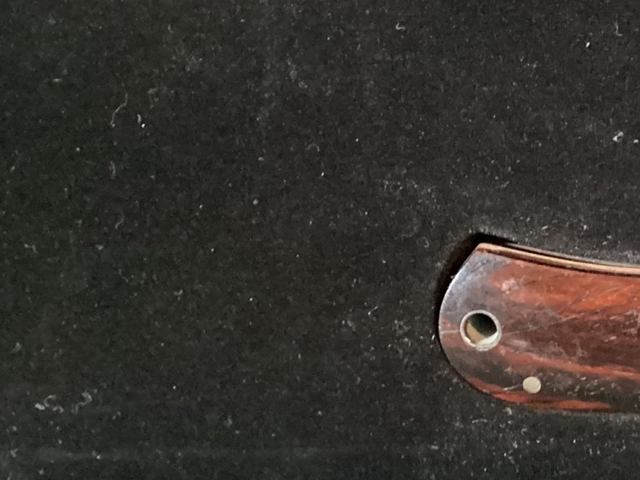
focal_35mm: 63
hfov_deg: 28.7
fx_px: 1165
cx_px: 649
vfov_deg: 23.2
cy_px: 162
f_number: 2.4
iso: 800
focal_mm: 3.3
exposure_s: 1/20
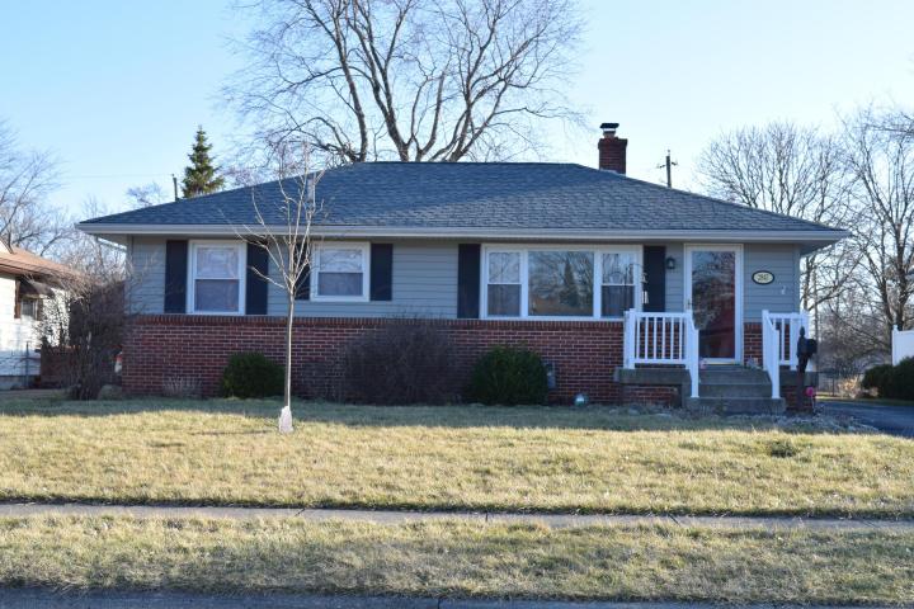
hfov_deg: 38.9
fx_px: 1295
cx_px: 457
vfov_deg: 26.5
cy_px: 304
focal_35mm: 51
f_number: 8
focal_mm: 34
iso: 250
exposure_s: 1/250
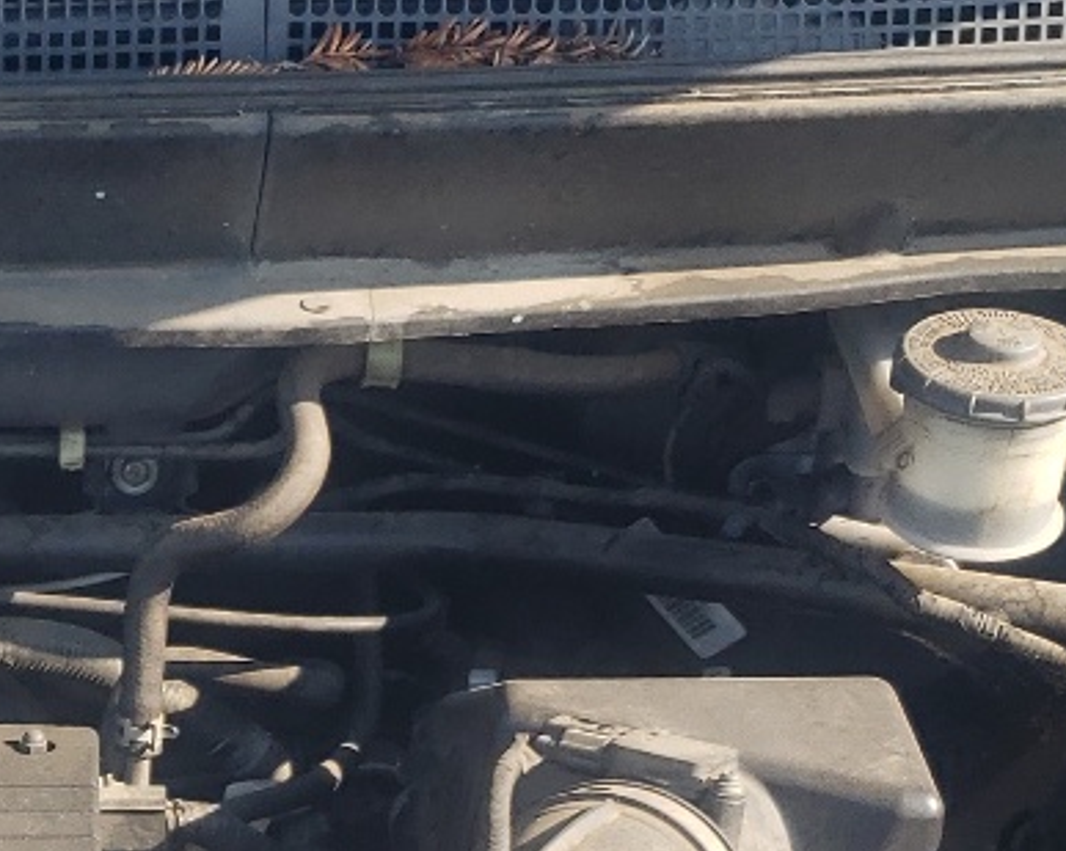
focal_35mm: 105
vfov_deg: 14.3
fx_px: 3310
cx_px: -88
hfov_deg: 17.7
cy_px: 972
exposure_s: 1/625
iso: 50
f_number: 1.5
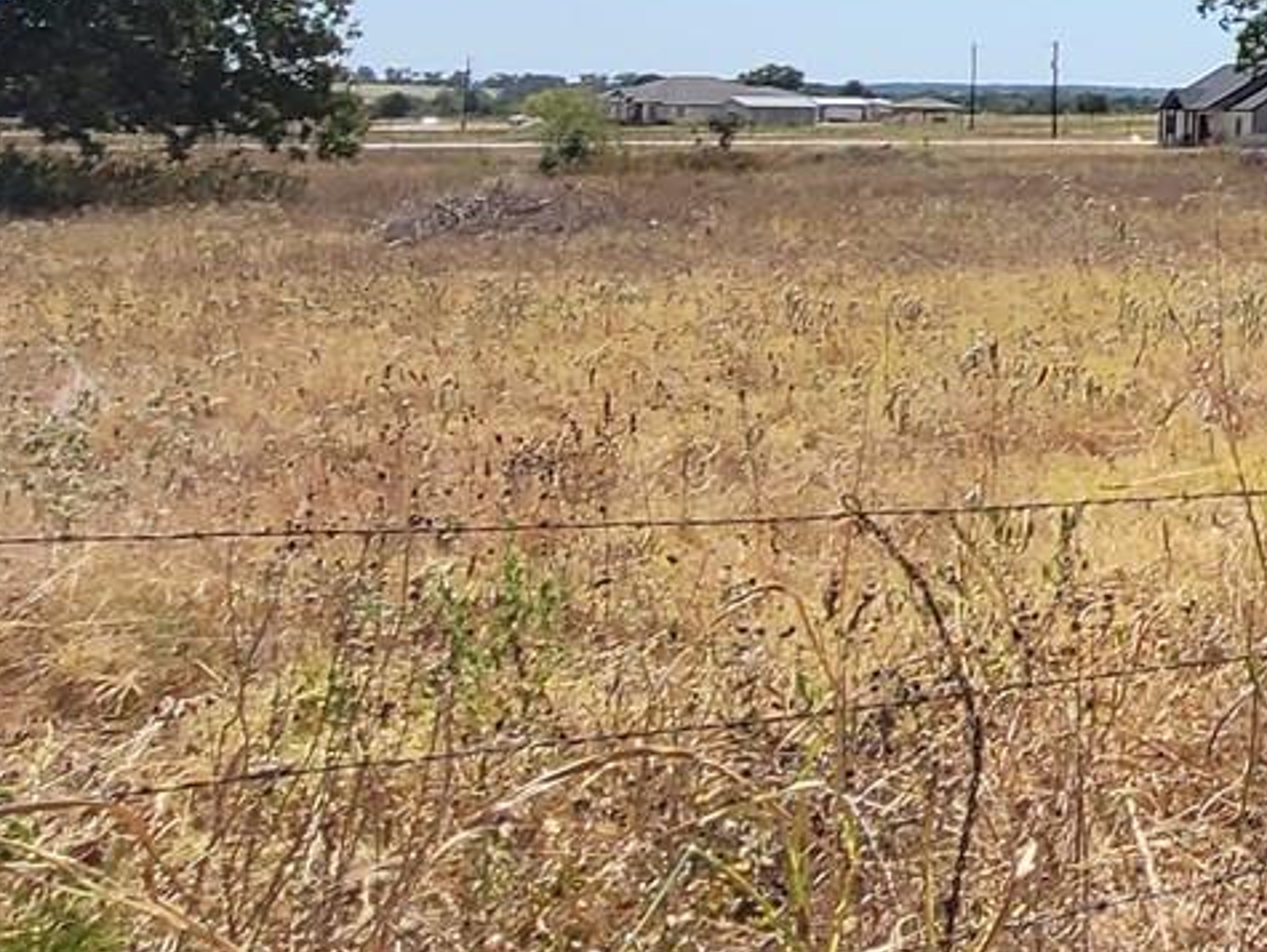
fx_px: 2051
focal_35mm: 56
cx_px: 1905
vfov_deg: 24.7
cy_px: -37
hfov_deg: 25.6
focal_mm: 2.2
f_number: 2.2
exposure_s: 1/2265
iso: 64
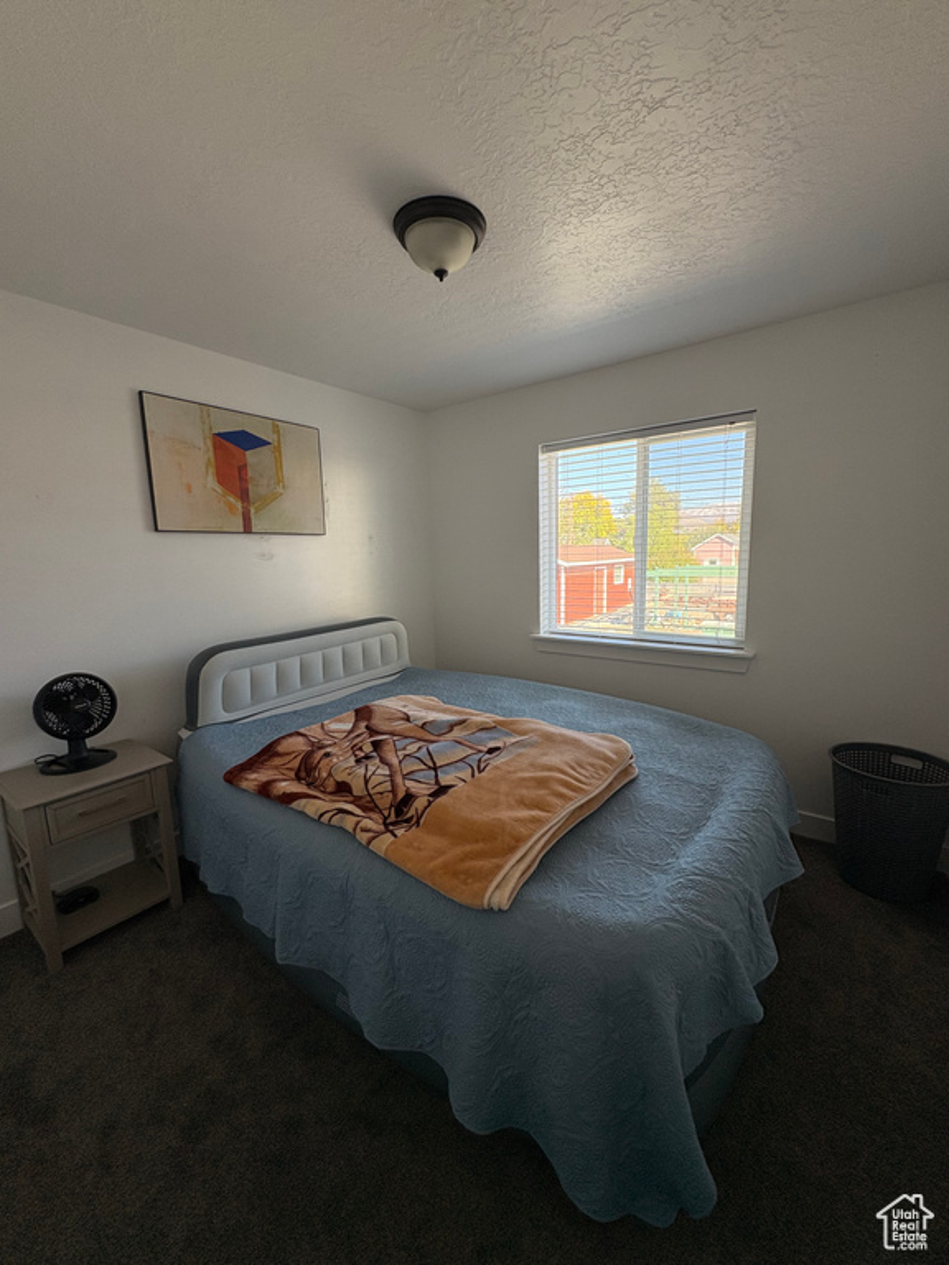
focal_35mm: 14
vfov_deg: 102.1
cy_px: 632
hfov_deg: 85.7
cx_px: 474
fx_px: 512
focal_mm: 2.22
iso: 125
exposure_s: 1/115
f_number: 2.2
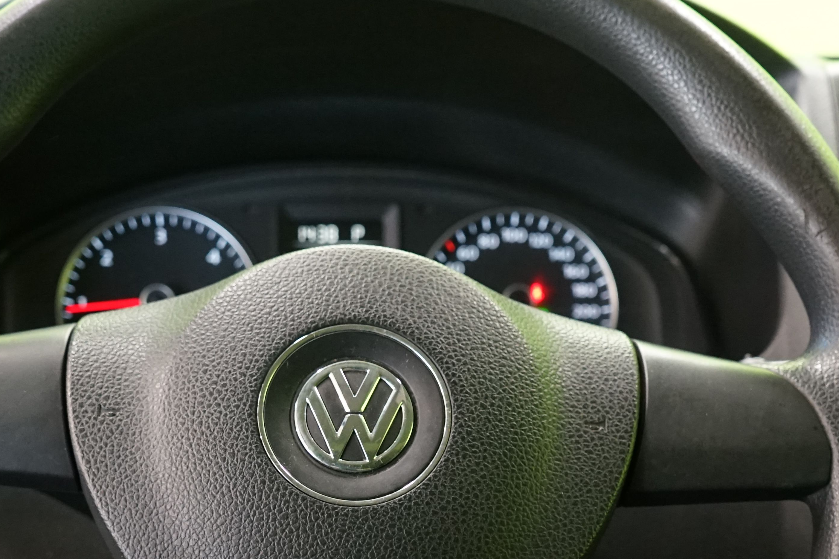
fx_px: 1445
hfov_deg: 32.3
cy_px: 432
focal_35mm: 62
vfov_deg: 21.7
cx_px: 343
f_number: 5
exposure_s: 1/20
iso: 2500
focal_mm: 29
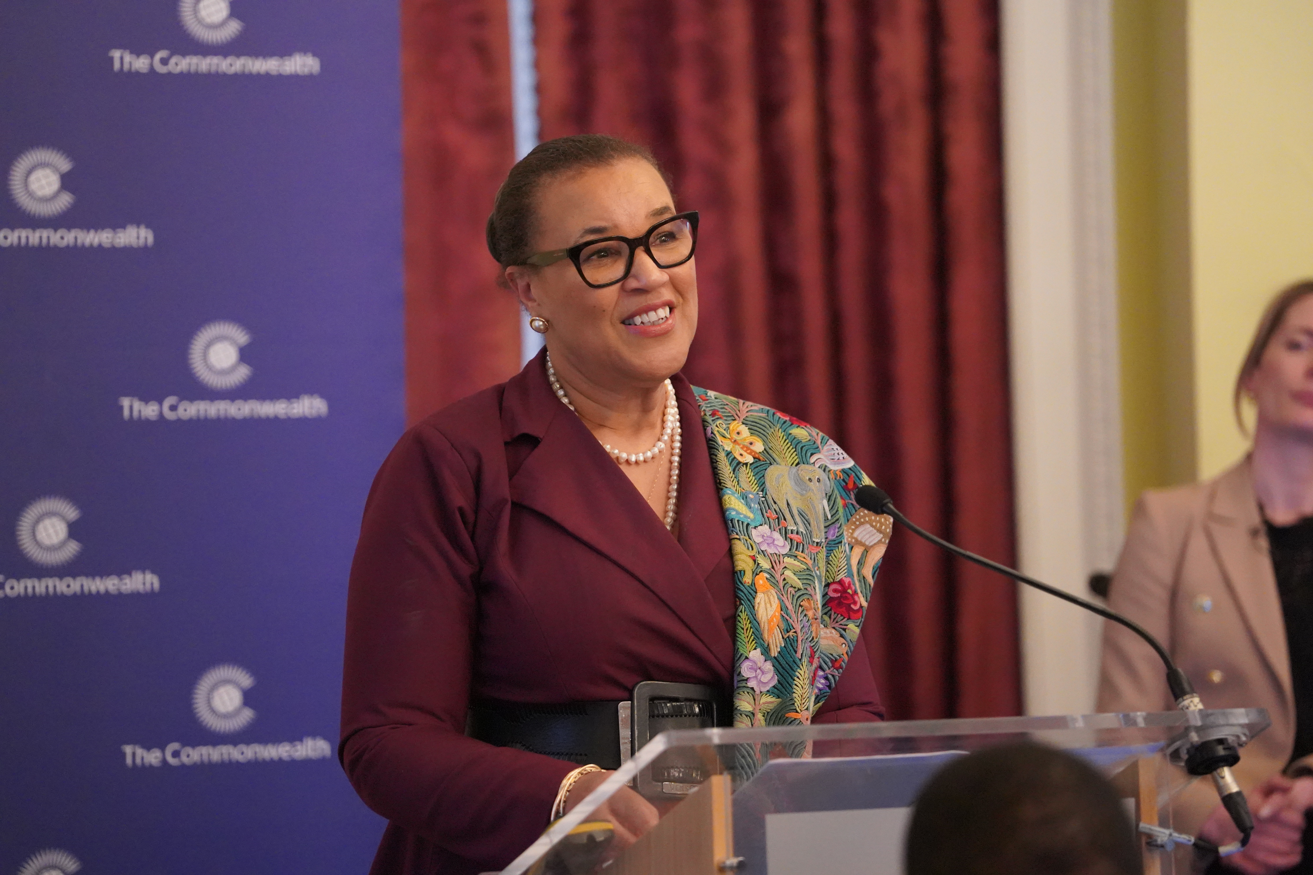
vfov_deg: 6.9
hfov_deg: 10.3
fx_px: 7294
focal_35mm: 200
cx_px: 656
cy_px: 438
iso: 12800
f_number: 4
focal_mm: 200
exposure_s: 1/125
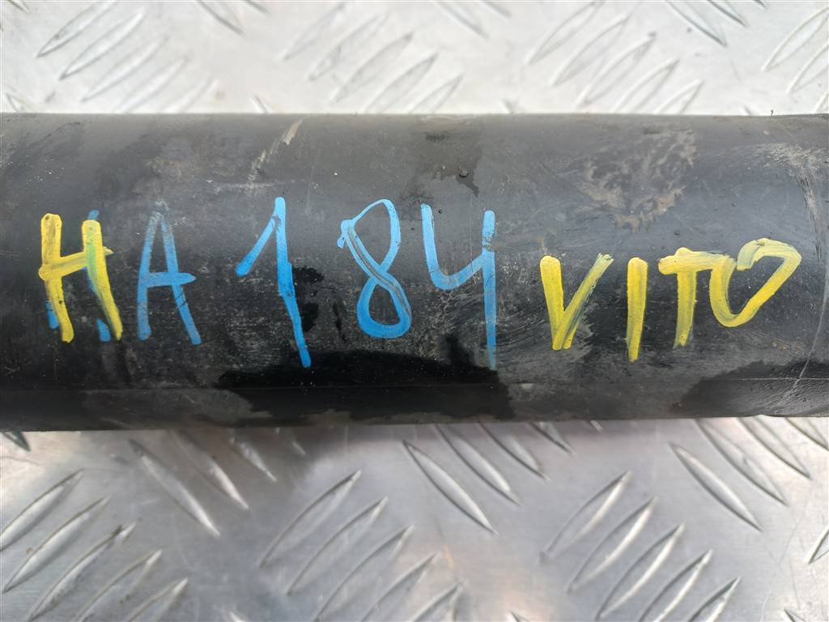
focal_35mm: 25
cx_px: 414
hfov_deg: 69.4
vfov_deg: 54.9
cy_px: 311
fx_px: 599
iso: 50
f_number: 1.8
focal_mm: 4.6
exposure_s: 1/50
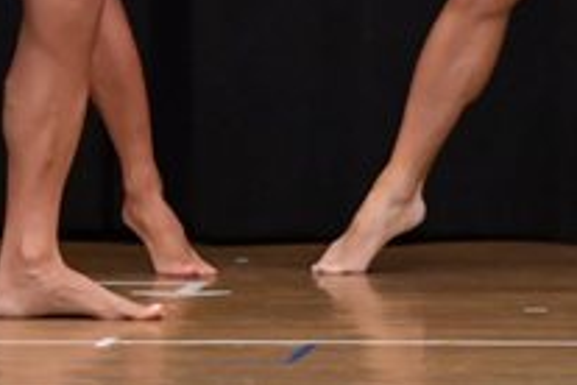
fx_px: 13494
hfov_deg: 2.4
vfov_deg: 1.6
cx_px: 213
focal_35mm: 842
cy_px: -329
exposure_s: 1/400
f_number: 5.6
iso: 6400
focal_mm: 150
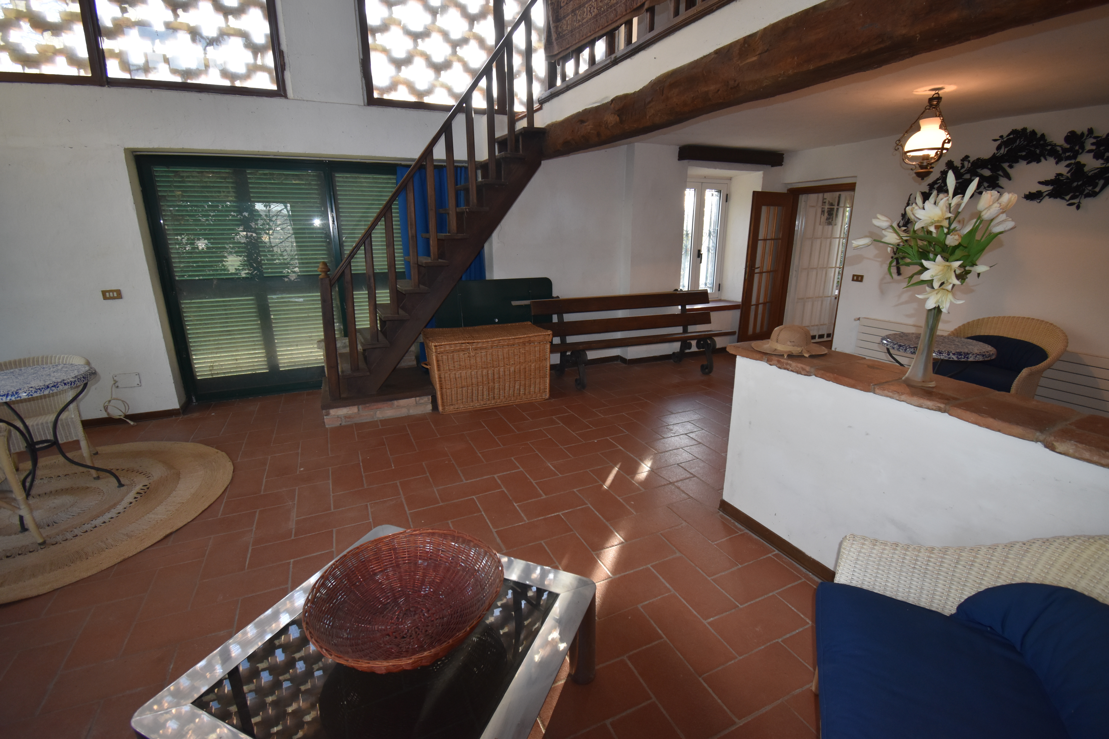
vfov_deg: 77.3
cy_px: 370
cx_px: 554
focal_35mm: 15
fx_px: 462
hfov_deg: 100.4
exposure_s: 1/100
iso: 800
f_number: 5
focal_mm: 10
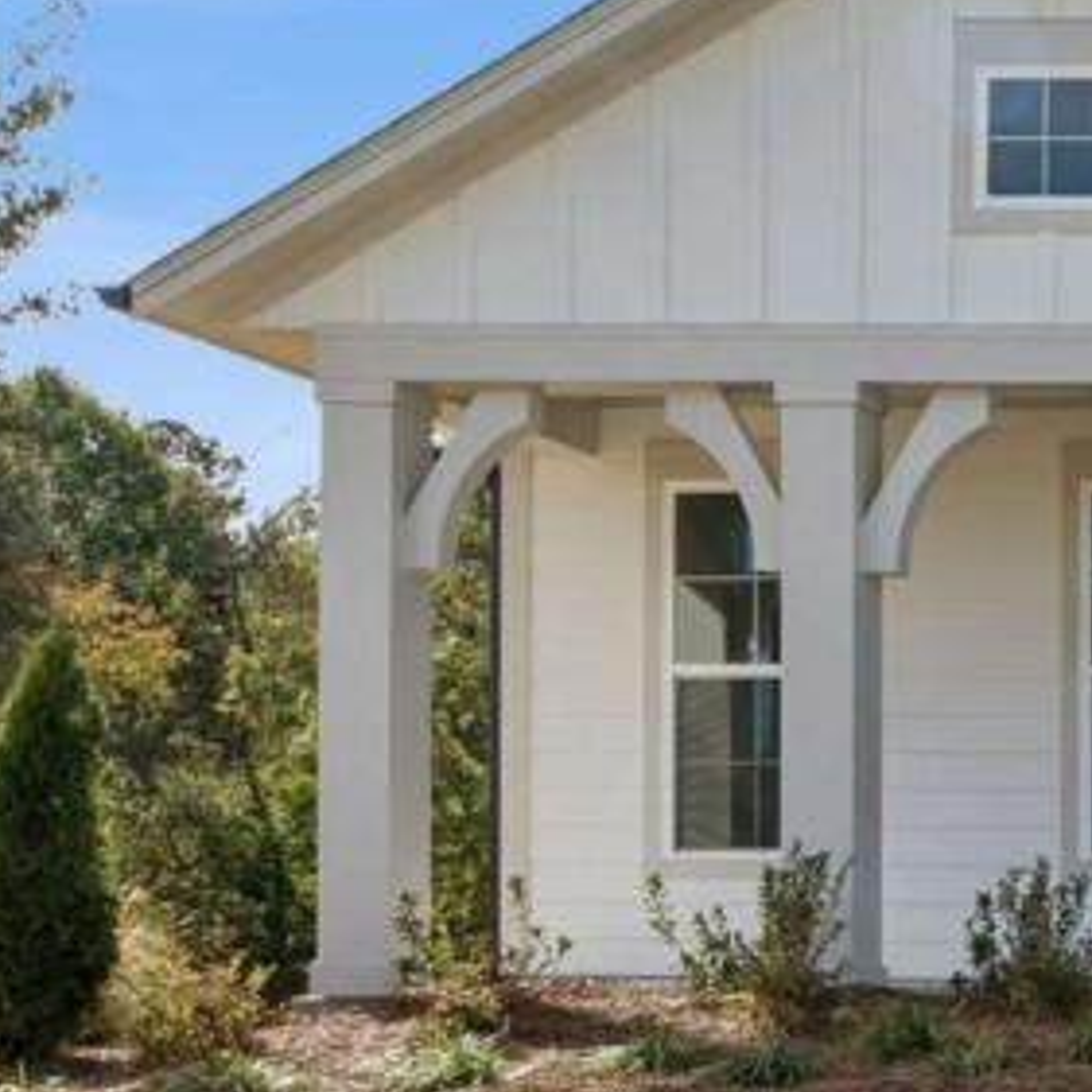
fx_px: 2135
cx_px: 1939
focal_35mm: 60
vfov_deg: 28.6
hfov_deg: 20.6
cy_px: 661
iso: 100
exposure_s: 1/200
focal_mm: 11
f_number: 8
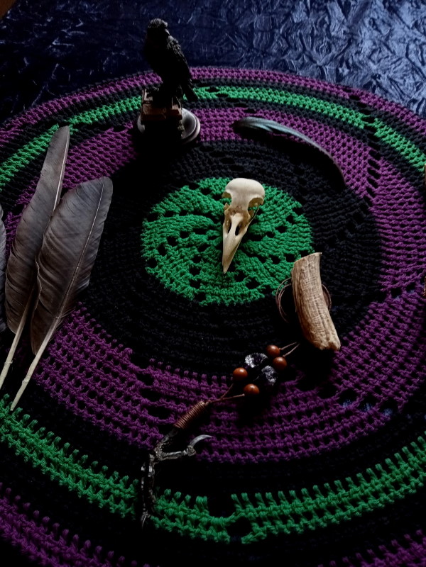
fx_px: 459
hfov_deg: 49.7
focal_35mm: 28
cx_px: 213
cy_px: 284
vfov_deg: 63.4
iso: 127
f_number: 2.2
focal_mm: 3.46
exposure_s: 1/50
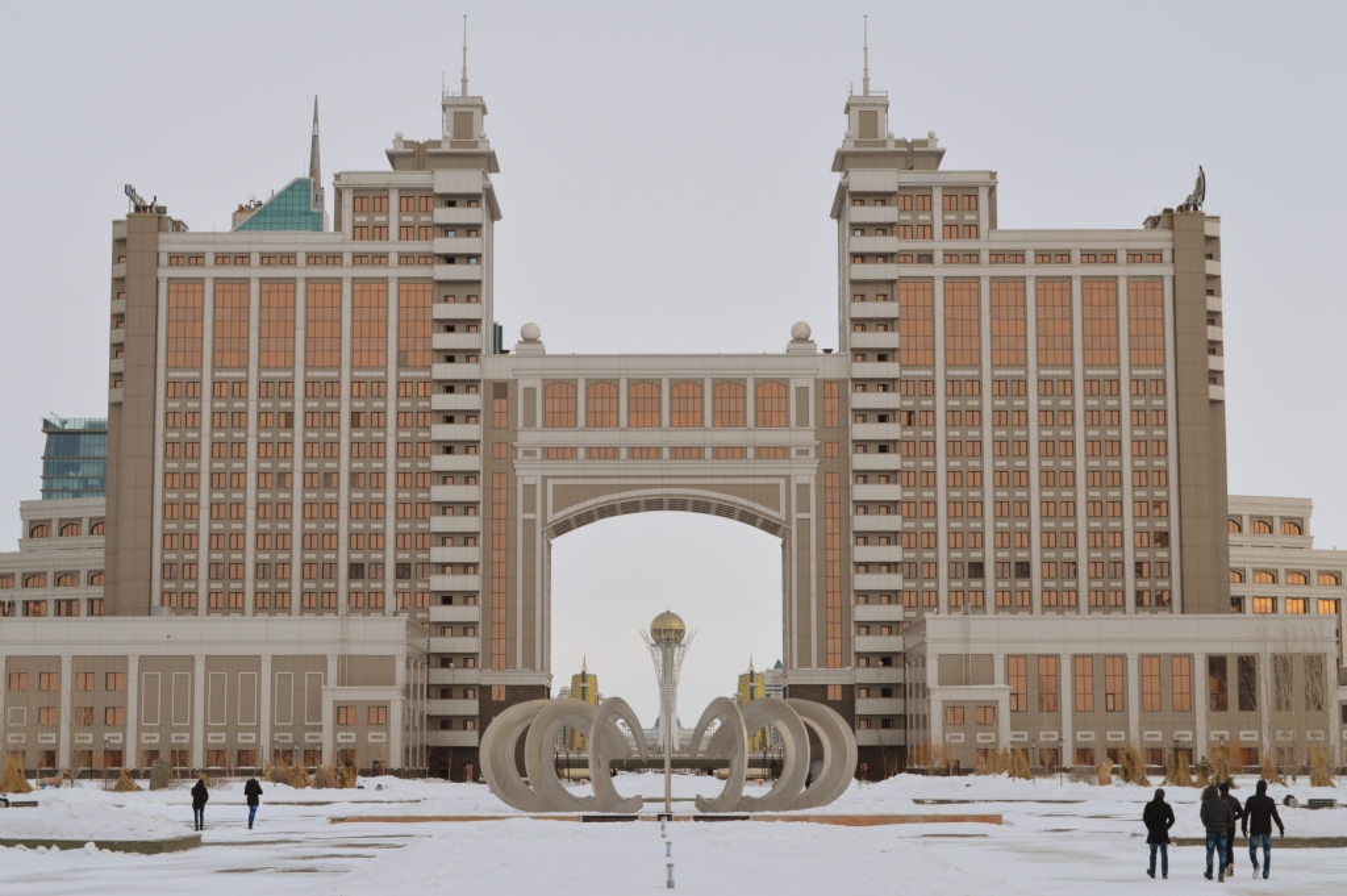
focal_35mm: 68
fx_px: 2524
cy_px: 448
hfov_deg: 29.9
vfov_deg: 20.1
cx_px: 674
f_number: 8
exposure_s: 1/250
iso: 100
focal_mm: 45
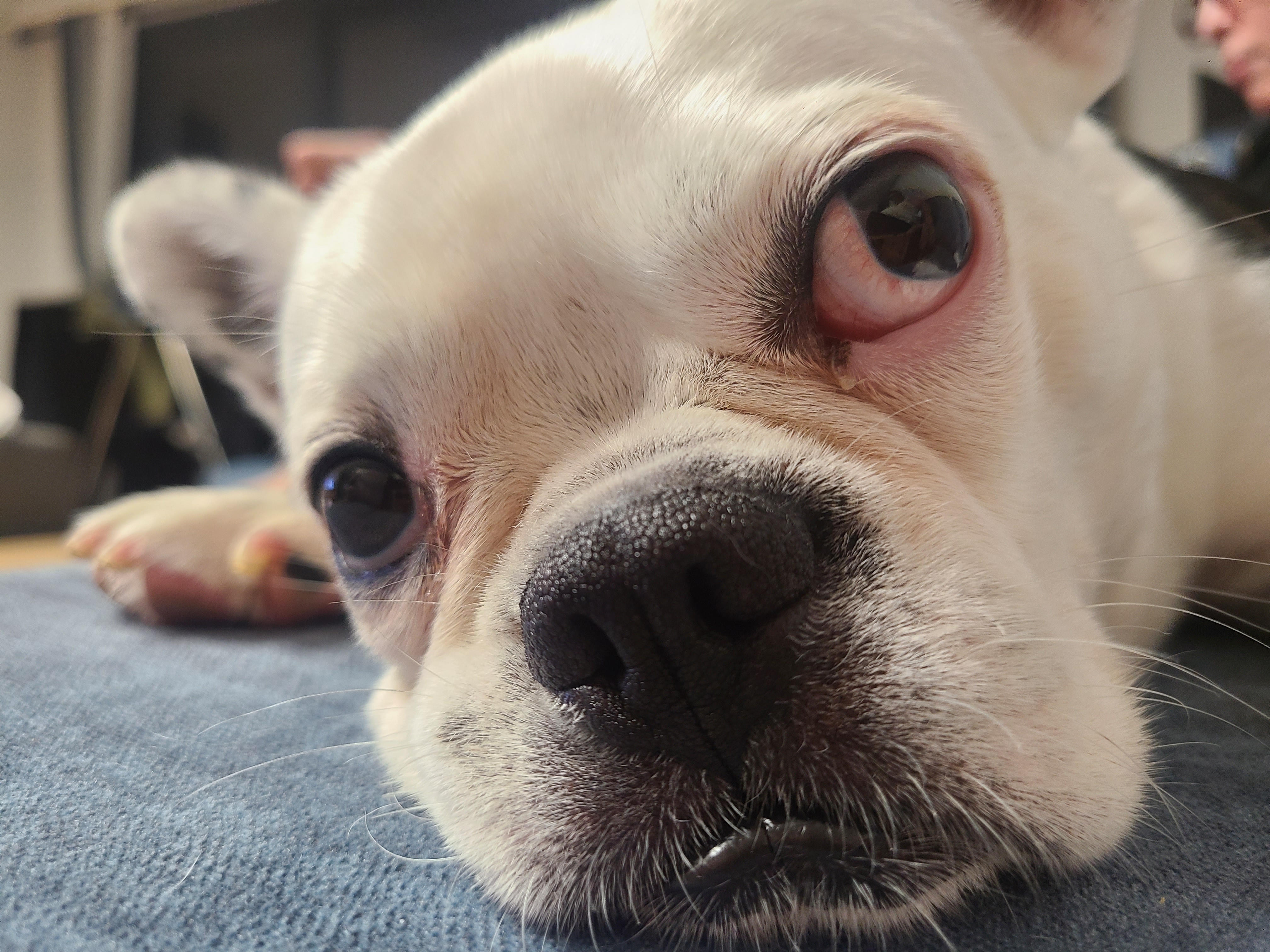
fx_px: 954
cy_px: 476
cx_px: 635
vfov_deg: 53.1
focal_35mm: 26
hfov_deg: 67.3
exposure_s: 1/40
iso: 200
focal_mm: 5.4
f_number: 1.8
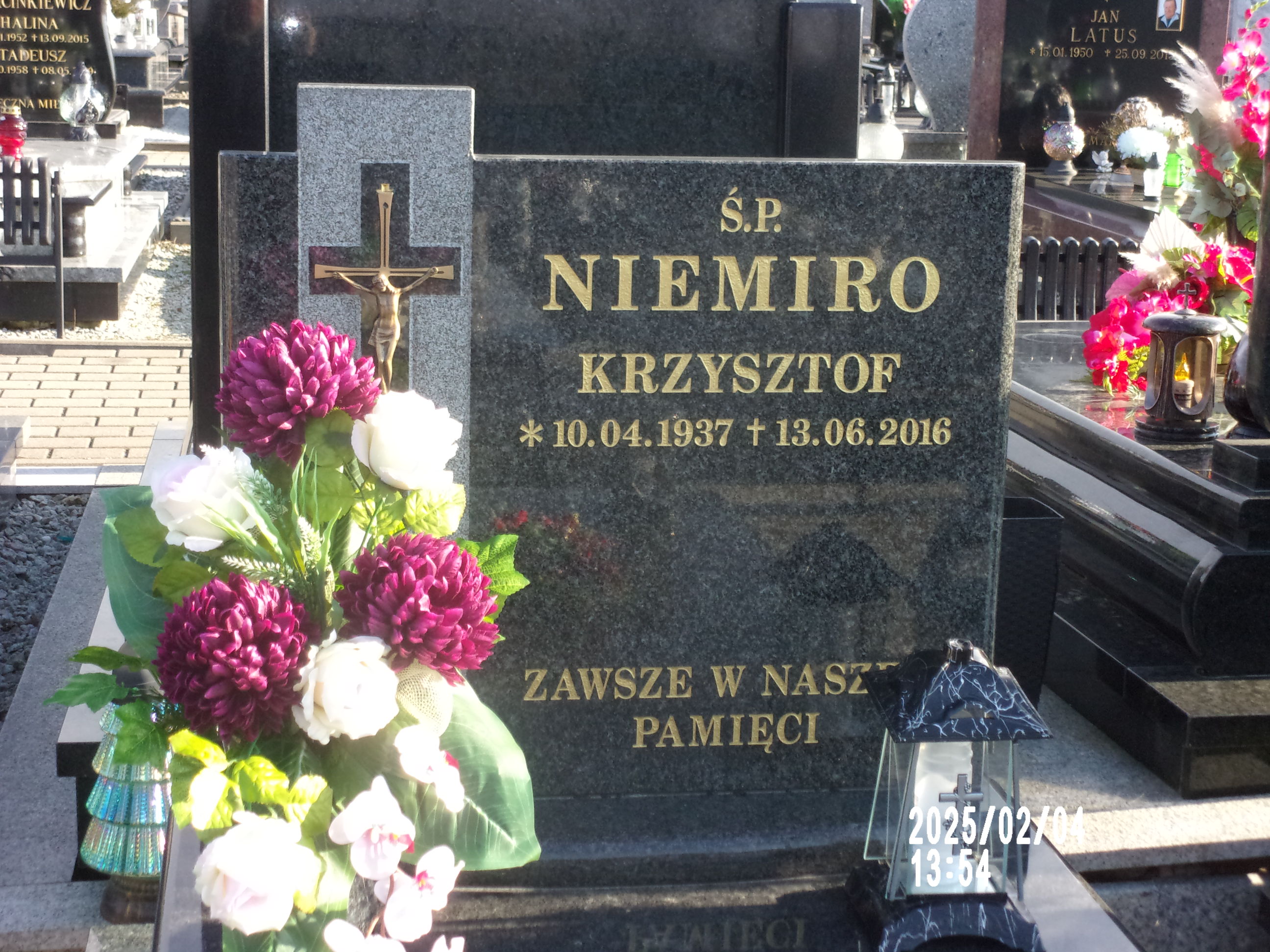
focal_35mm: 64
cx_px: 635
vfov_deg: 22.9
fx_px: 2348
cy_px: 476
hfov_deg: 30.3
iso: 200
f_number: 5.2
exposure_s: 1/250
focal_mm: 11.5
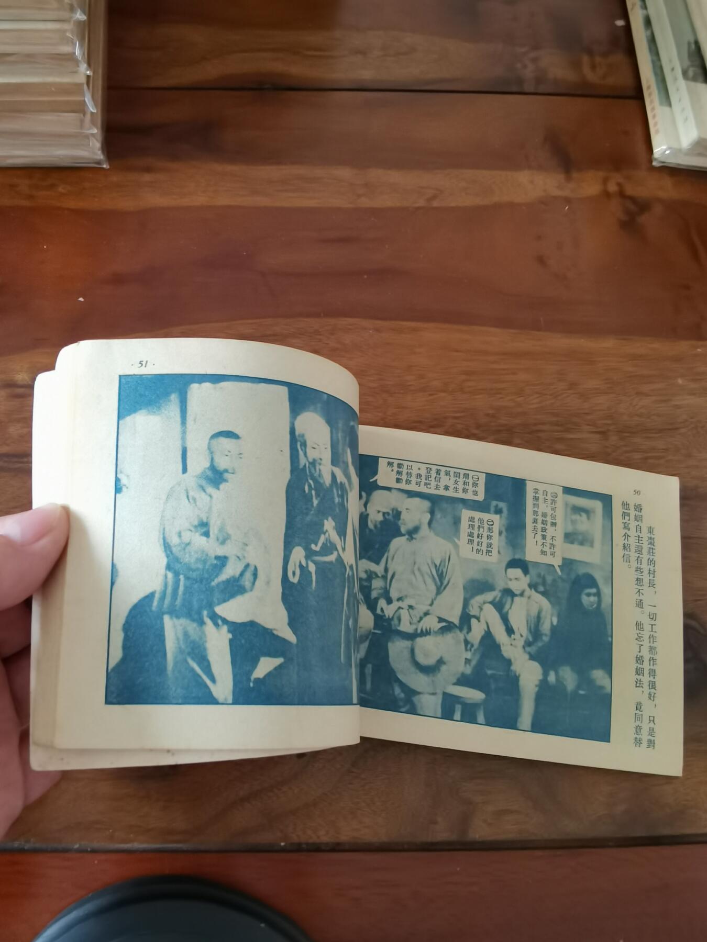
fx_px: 735
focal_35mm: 27
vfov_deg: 65.3
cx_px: 354
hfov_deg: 51.4
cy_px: 471
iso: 500
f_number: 2.2
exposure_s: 1/25
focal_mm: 2.26
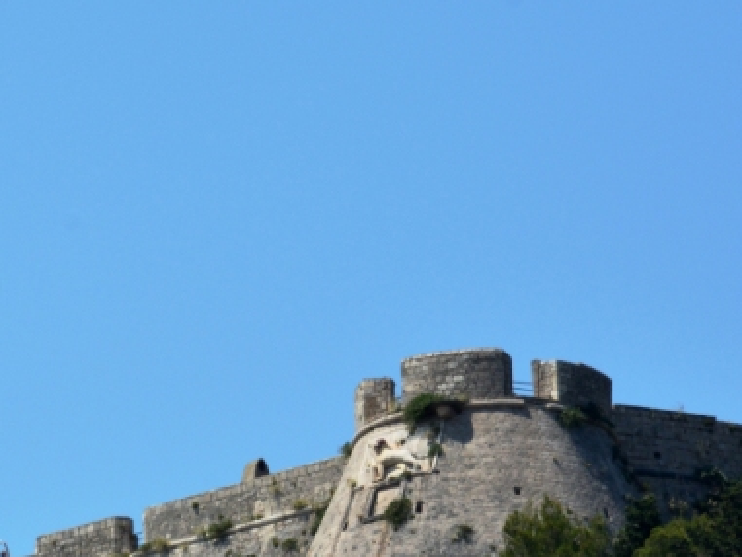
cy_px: 459
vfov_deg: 3.7
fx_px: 8733
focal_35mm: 407
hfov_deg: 4.8
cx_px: -125
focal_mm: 105
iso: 250
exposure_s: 1/125
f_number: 14
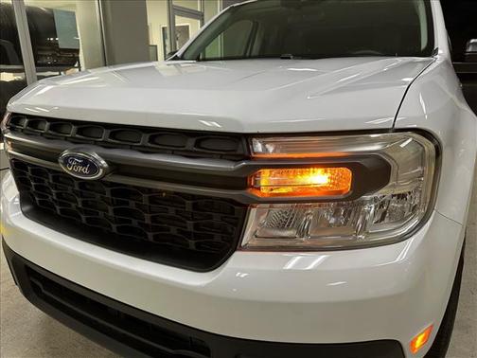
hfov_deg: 71.6
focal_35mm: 24
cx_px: 238
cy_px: 179
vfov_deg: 56.8
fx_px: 331
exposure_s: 1/60
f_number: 1.78
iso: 160
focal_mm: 6.86
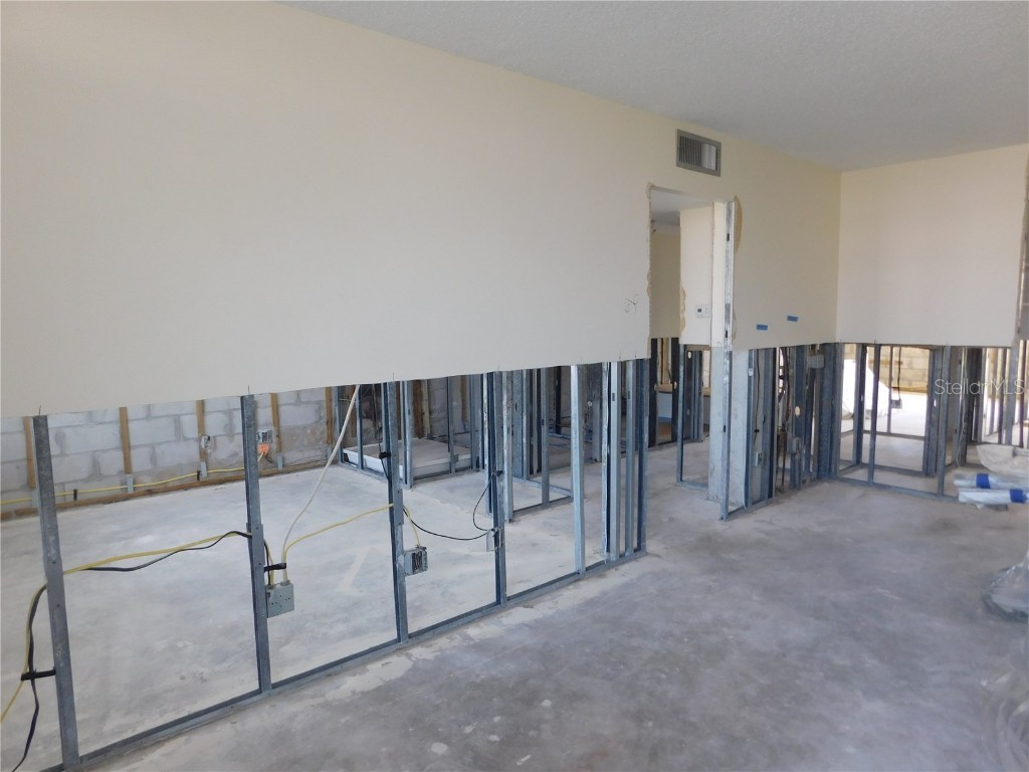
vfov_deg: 58.9
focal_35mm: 23
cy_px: 386
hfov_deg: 73.9
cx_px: 514
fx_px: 684
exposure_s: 1/30
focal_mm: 4
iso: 125
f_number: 3
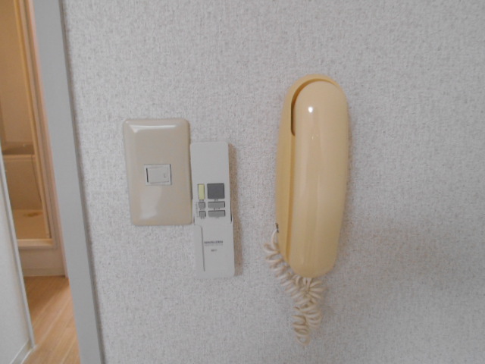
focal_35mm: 30
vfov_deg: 46.8
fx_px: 420
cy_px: 182
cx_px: 242
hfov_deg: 60.0
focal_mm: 5.1
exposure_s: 1/30
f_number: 3.4
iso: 400
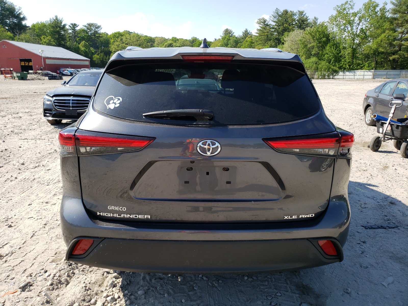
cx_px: 204
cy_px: 153
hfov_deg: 67.3
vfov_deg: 53.1
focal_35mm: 26
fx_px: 306
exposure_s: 1/1667
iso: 50
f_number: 1.5
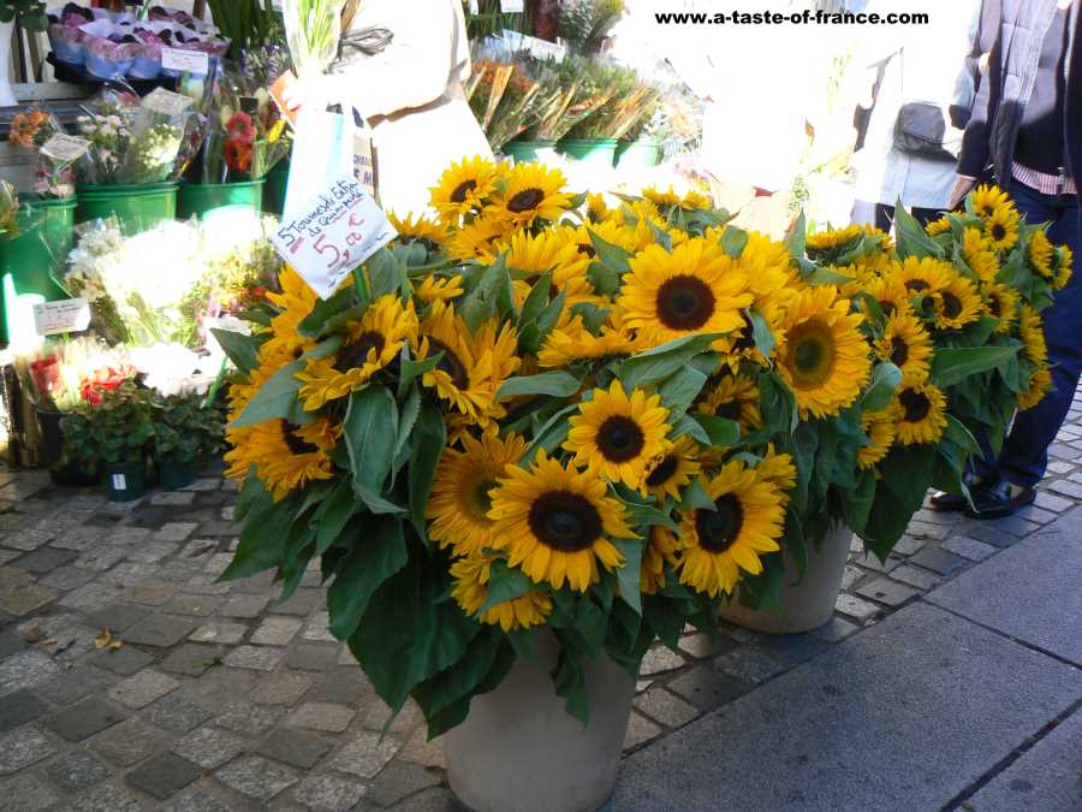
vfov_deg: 39.7
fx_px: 1125
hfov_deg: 51.4
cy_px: 406
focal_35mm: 36
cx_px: 541
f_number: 4
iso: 80
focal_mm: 6
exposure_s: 1/100
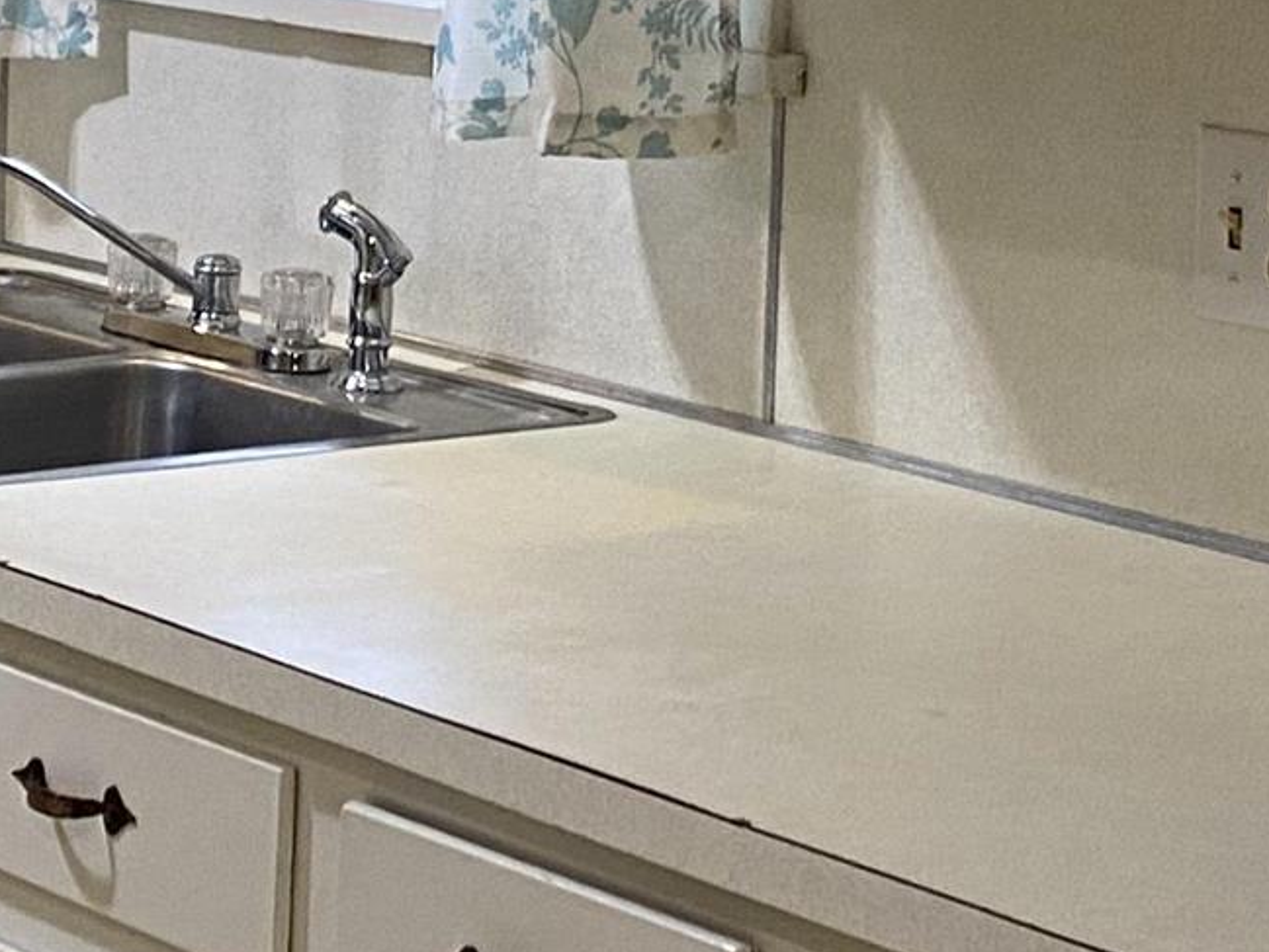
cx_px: 745
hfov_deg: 16.0
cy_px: -41
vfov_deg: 11.9
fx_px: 4510
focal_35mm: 123
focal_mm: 4.25
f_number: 1.8
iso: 125
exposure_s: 1/60
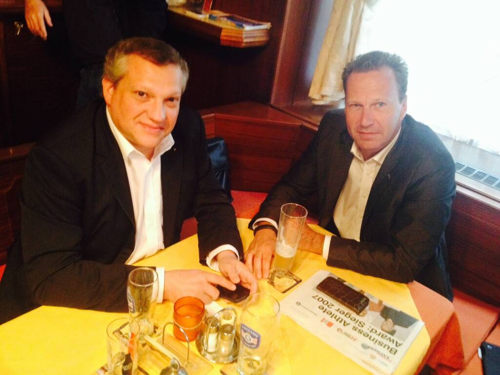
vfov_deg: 40.7
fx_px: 506
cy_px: 188
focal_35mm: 35
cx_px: 250
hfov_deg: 52.6
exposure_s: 1/17
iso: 400
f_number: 2.4
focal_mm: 4.28
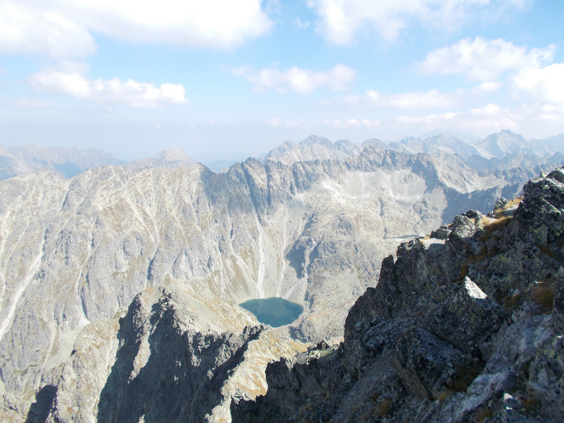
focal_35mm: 26
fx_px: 424
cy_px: 212
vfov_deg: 53.1
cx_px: 282
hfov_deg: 67.3
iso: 80
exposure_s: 1/500
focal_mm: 4.6
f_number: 3.2
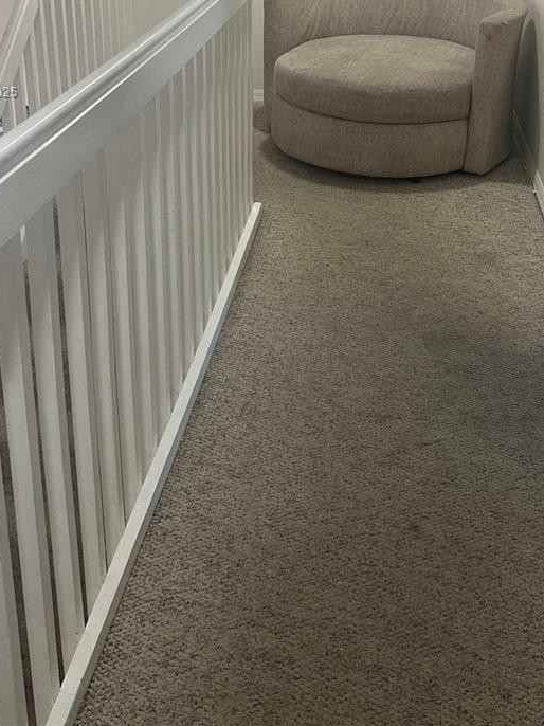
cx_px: 300
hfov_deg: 34.3
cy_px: 93
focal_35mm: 42
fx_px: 881
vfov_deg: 41.7
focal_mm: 6.86
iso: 200
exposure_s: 1/120
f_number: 1.78
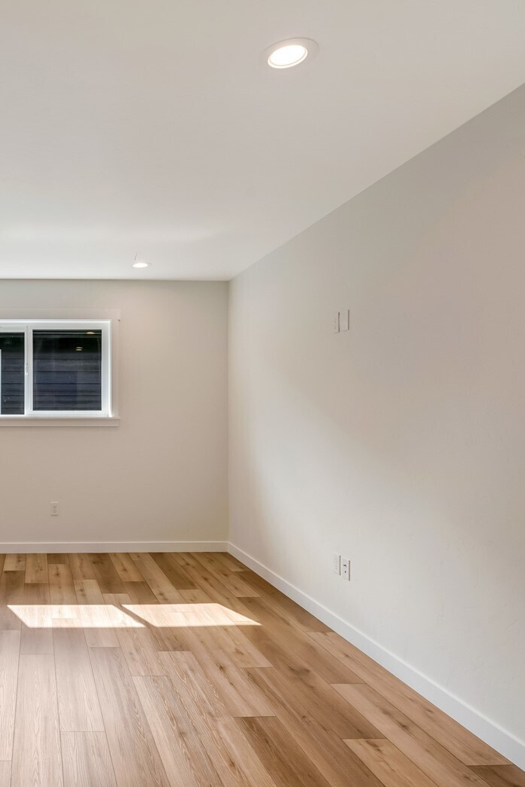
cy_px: 418
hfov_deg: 43.8
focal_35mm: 27
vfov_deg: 67.7
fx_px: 586
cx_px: 48
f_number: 9
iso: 400
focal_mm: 16.5
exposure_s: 1/1250
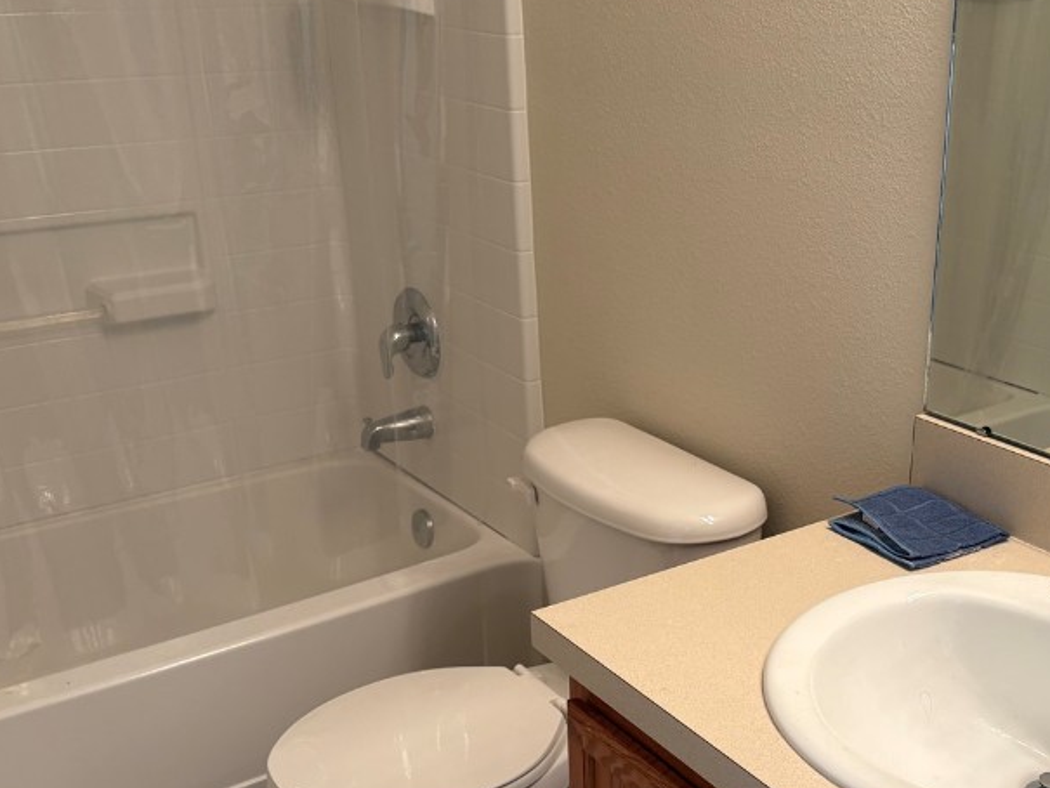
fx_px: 1335
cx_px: 741
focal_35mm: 44
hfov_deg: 42.1
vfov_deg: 32.5
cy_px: 557
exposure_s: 1/60
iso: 100
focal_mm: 5.96
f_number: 1.6
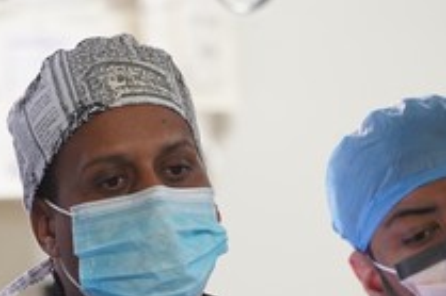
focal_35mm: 431
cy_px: 283
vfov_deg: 3.2
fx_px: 5335
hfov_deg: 4.8
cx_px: 233
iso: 5000
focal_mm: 200
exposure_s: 1/80
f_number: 5.6
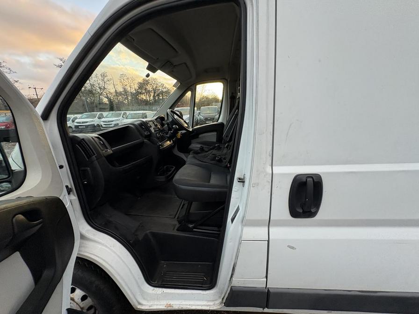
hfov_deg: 102.1
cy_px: 157
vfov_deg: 85.7
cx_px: 210
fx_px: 169
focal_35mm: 14
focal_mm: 2.22
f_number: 2.2
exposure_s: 1/99
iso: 160
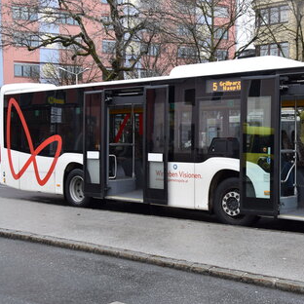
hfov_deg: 32.9
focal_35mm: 51
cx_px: 217
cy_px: 150
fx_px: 507
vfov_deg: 33.4
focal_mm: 26
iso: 400
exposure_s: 1/125
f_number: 6.3
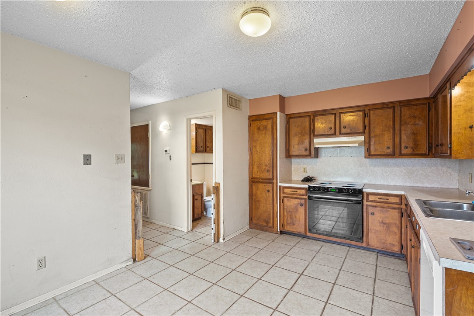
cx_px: 237
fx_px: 211
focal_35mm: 16
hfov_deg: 96.7
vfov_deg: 73.7
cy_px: 158
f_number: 8
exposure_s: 1.6
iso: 250
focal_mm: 11
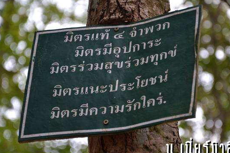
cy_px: 75
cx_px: 117
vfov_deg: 7.8
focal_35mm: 177
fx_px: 1128
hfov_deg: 11.6
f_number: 5.6
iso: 1000
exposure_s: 1/500
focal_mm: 105
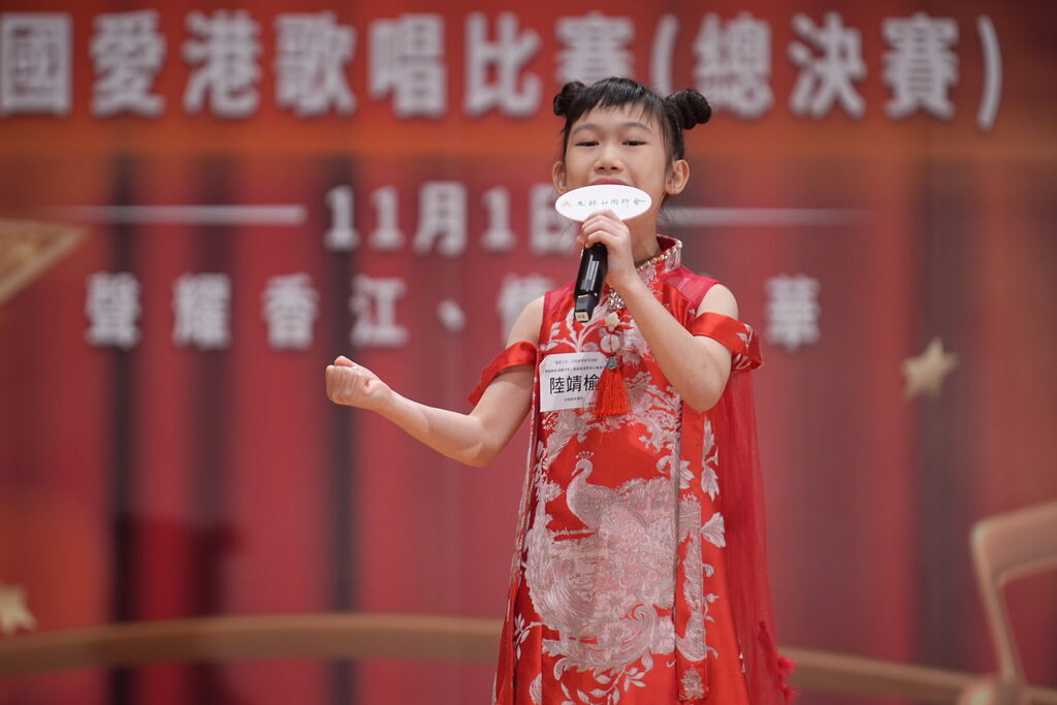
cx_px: 528
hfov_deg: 7.6
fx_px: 7928
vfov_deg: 5.1
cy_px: 352
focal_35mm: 270
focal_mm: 180
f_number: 2.8
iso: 500
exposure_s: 1/250
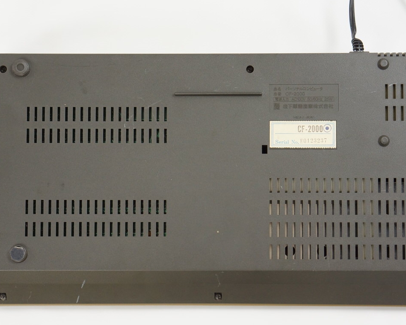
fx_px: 1069
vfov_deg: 17.3
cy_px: 169
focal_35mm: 89
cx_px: 216
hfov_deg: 21.5
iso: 1000
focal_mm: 50
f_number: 6.3
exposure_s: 1/80
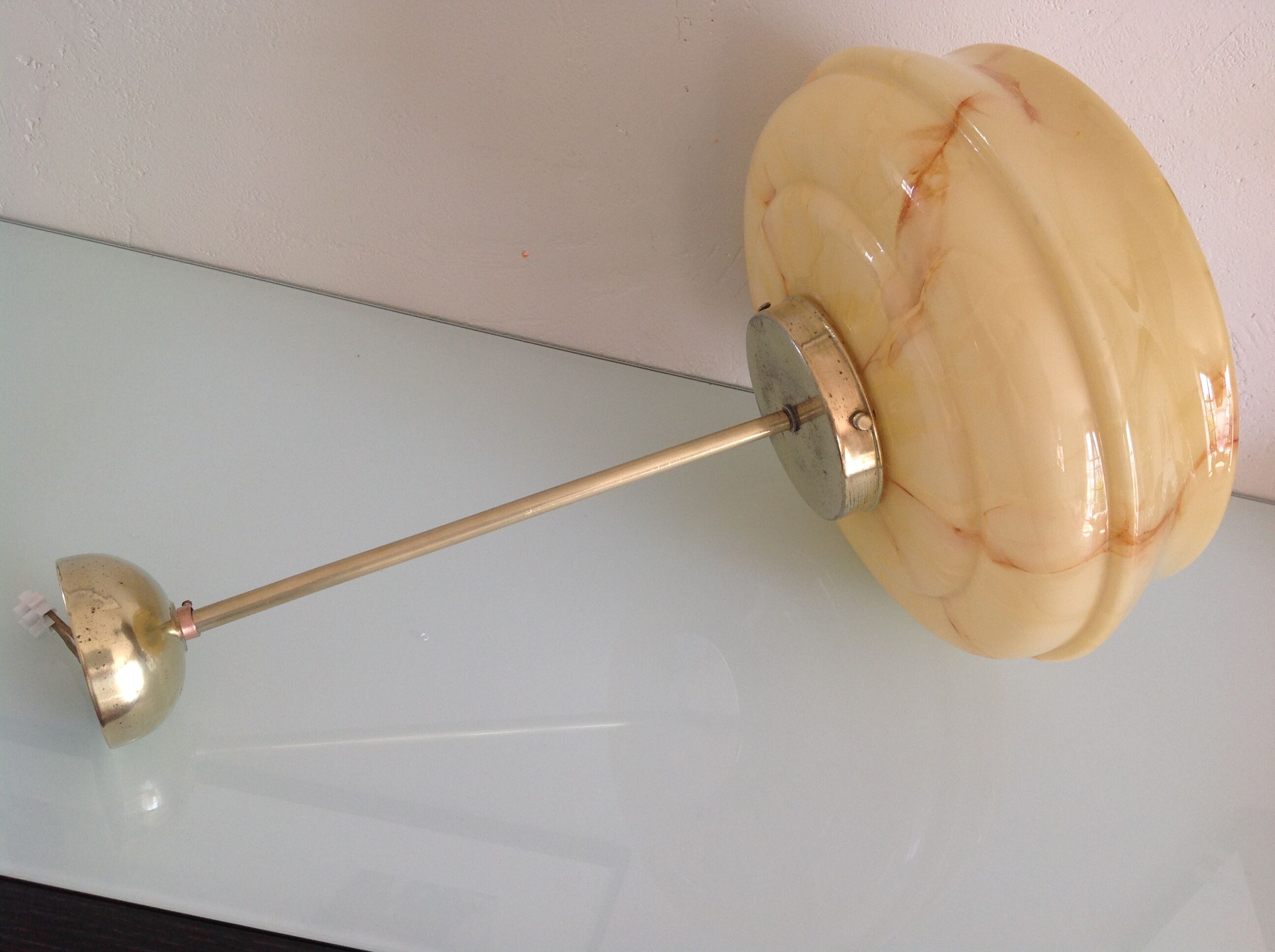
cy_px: 476
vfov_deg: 40.6
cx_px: 638
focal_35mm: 35
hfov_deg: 52.7
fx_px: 1287
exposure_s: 1/60
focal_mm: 4.28
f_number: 2.4
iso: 64
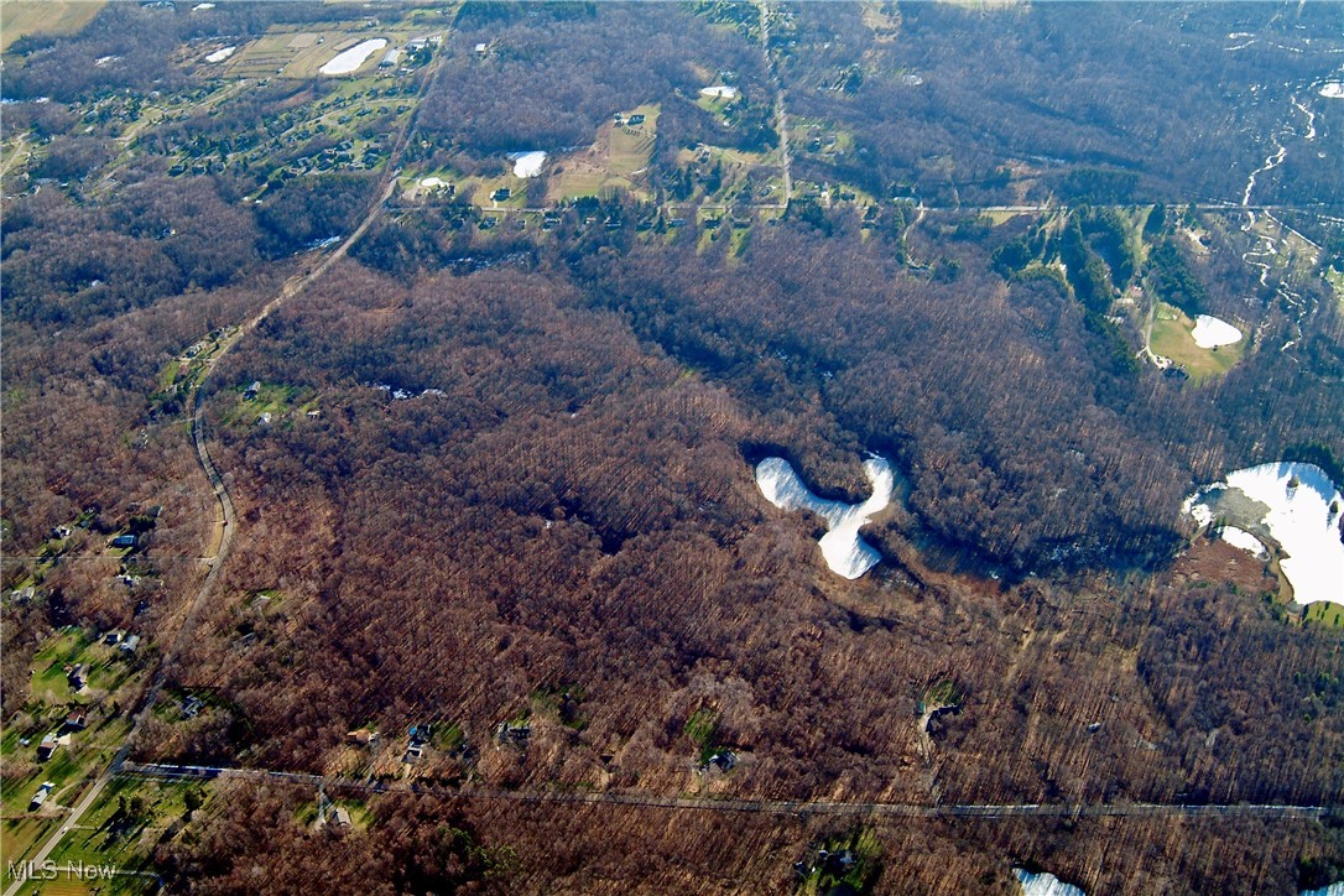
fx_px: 1344
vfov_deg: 36.9
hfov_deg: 53.1
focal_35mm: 36
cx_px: 672
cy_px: 448
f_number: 6.7
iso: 200
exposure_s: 1/350
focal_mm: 24
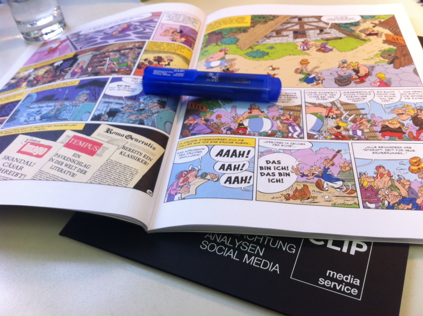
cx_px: 212
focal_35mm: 35
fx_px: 427
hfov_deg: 52.7
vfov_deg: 40.6
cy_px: 158
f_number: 2.8
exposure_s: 1/33
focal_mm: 3.85
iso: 100
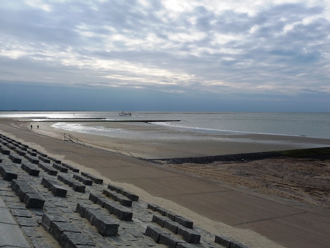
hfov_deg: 56.8
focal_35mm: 32
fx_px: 305
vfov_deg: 44.2
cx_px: 165
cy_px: 124
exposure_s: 1/320
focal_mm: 5.3
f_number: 8
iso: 100
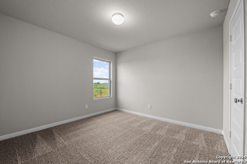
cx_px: 124
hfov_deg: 104.3
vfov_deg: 81.1
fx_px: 96
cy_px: 82
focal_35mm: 14
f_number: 13
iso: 400
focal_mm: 14
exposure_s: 1/6
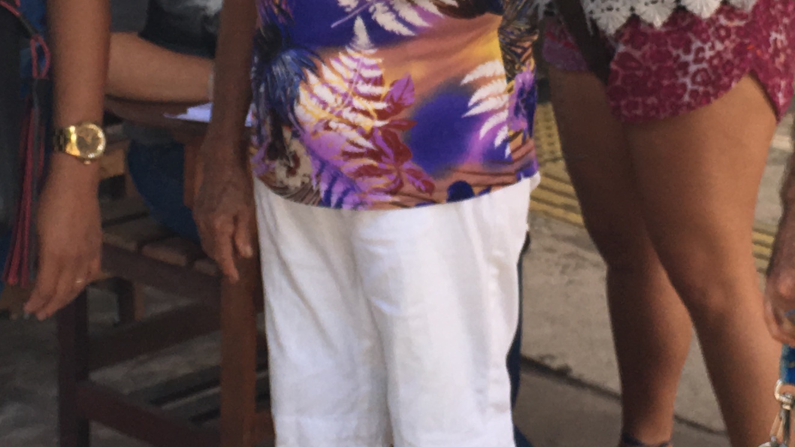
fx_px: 2023
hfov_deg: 22.2
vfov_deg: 12.5
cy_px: 41
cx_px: 427
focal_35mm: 96
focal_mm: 4.15
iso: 25
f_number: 2.2
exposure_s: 1/287
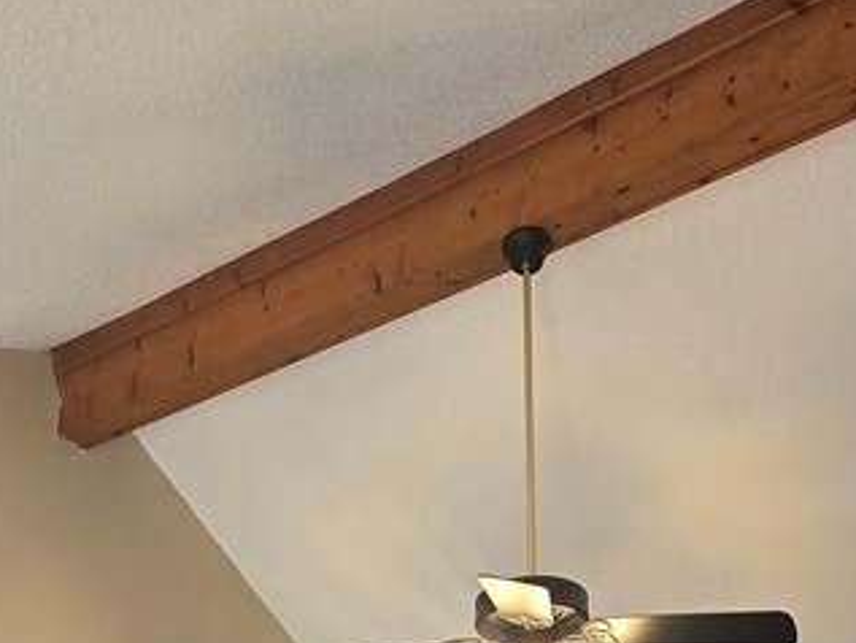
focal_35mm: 42
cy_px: 981
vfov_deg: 25.3
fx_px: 1039
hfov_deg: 44.8
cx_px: 413
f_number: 2.2
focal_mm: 2.2
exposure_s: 1/60
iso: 50
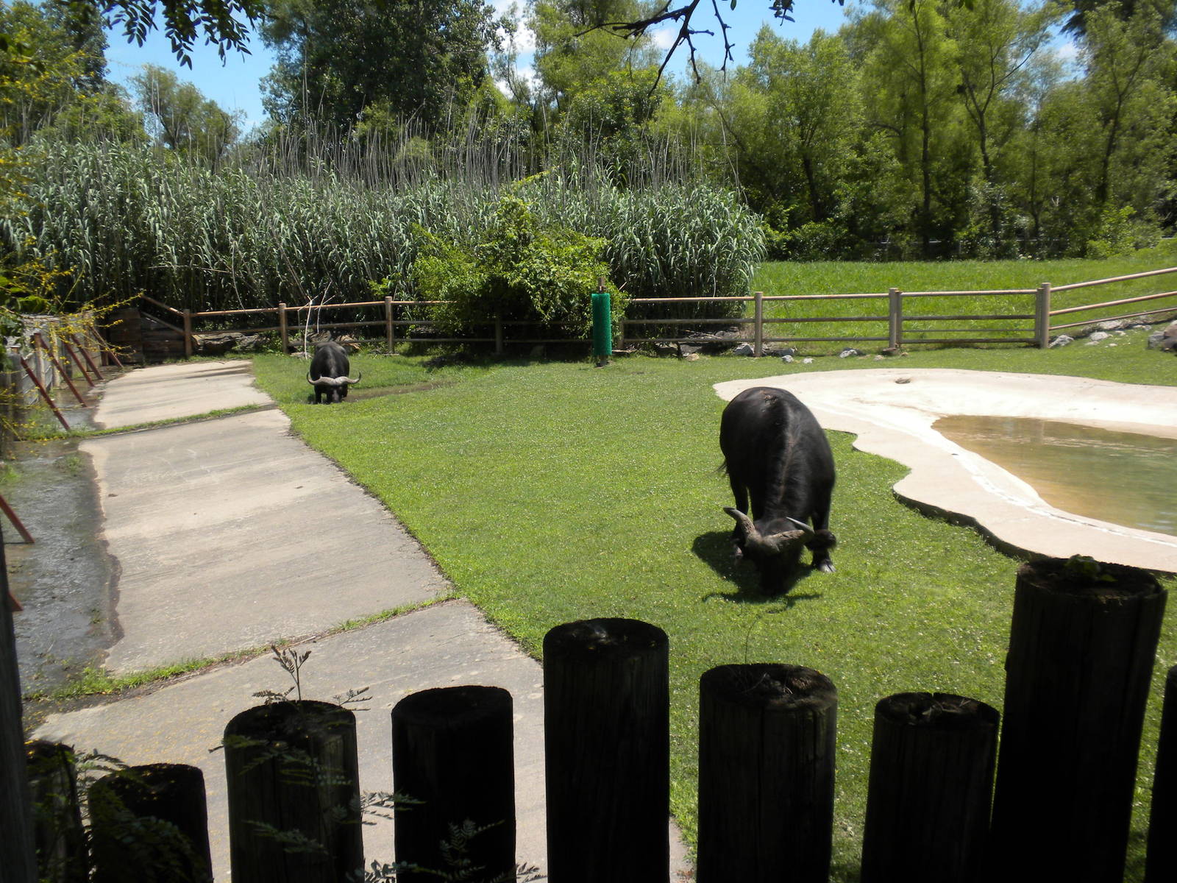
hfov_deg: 50.1
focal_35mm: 37
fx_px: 1258
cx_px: 588
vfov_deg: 38.7
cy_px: 442
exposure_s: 1/615
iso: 64
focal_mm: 6.6
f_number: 3.5
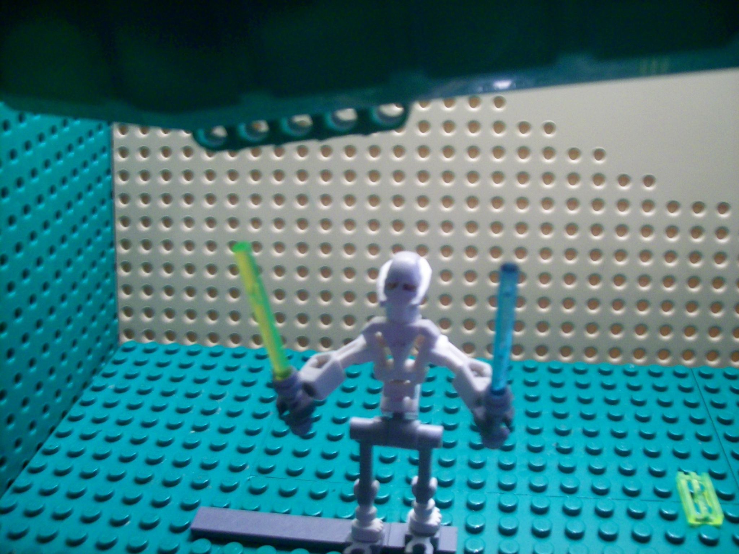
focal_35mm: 36
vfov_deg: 39.7
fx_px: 769
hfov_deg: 51.4
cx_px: 370
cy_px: 277
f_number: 2.7
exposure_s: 1/11.9
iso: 160
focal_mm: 6
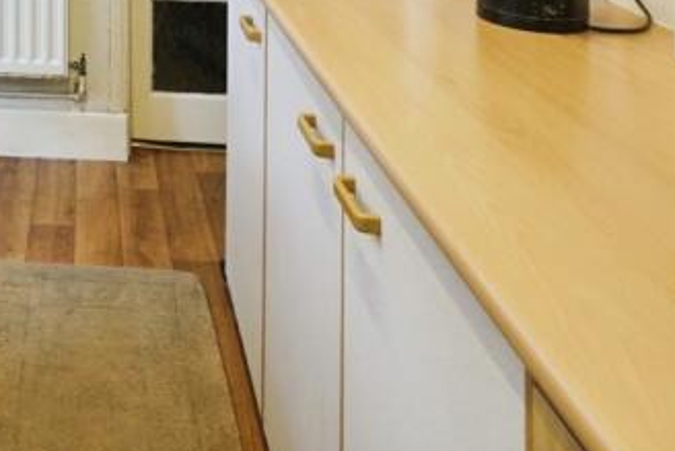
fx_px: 938
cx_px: 41
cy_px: -233
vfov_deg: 22.1
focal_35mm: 50
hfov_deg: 36.6
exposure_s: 1/100
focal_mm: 16
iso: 1250
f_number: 7.1
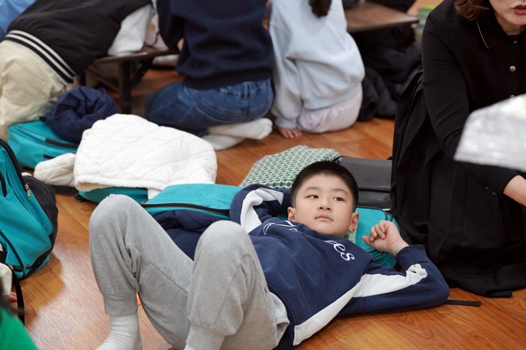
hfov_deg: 20.0
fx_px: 1490
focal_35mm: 102
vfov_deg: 13.4
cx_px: 263
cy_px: 175
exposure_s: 1/160
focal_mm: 102
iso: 1600
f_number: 4
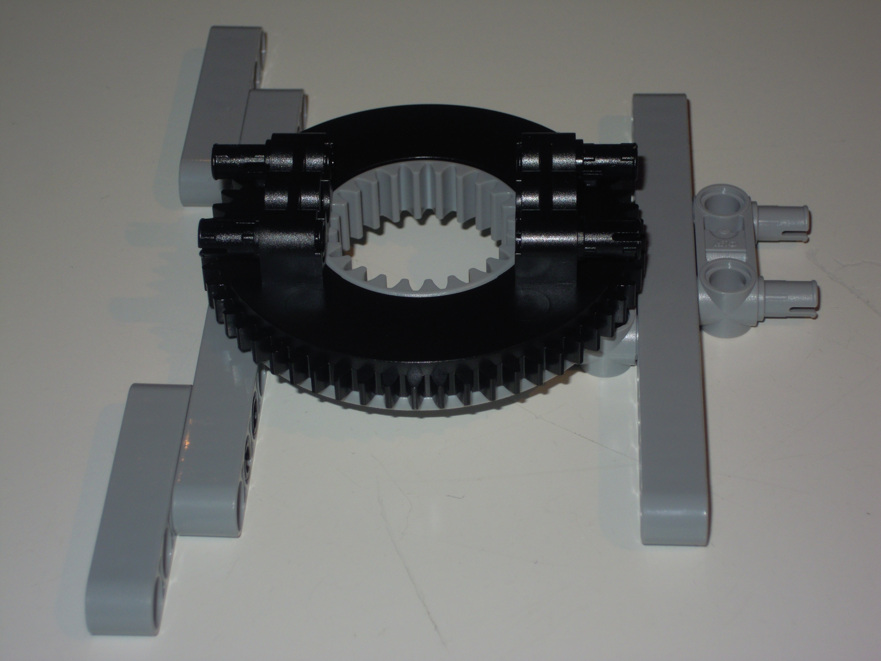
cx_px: 440
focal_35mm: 100
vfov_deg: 14.8
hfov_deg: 19.6
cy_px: 330
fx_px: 2545
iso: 100
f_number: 5.4
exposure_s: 1/50
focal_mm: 17.9
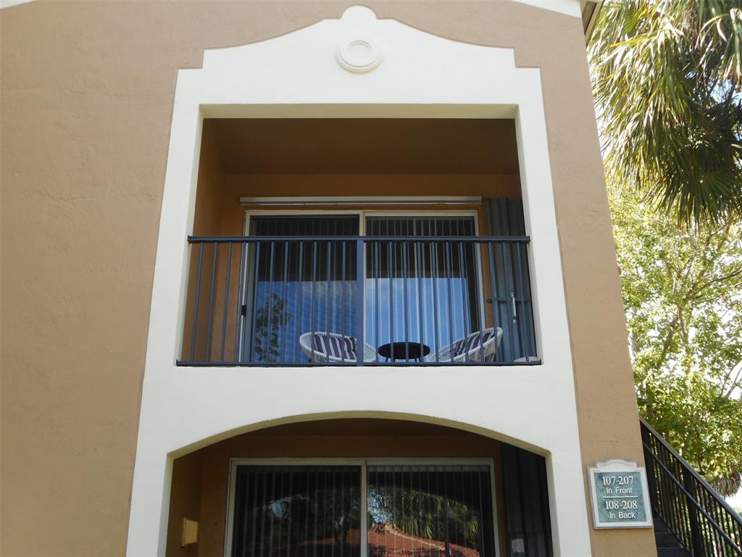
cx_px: 371
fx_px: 836
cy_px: 278
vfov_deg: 36.8
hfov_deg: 47.9
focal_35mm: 39
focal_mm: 6.9
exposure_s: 1/80
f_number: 4.5
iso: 80
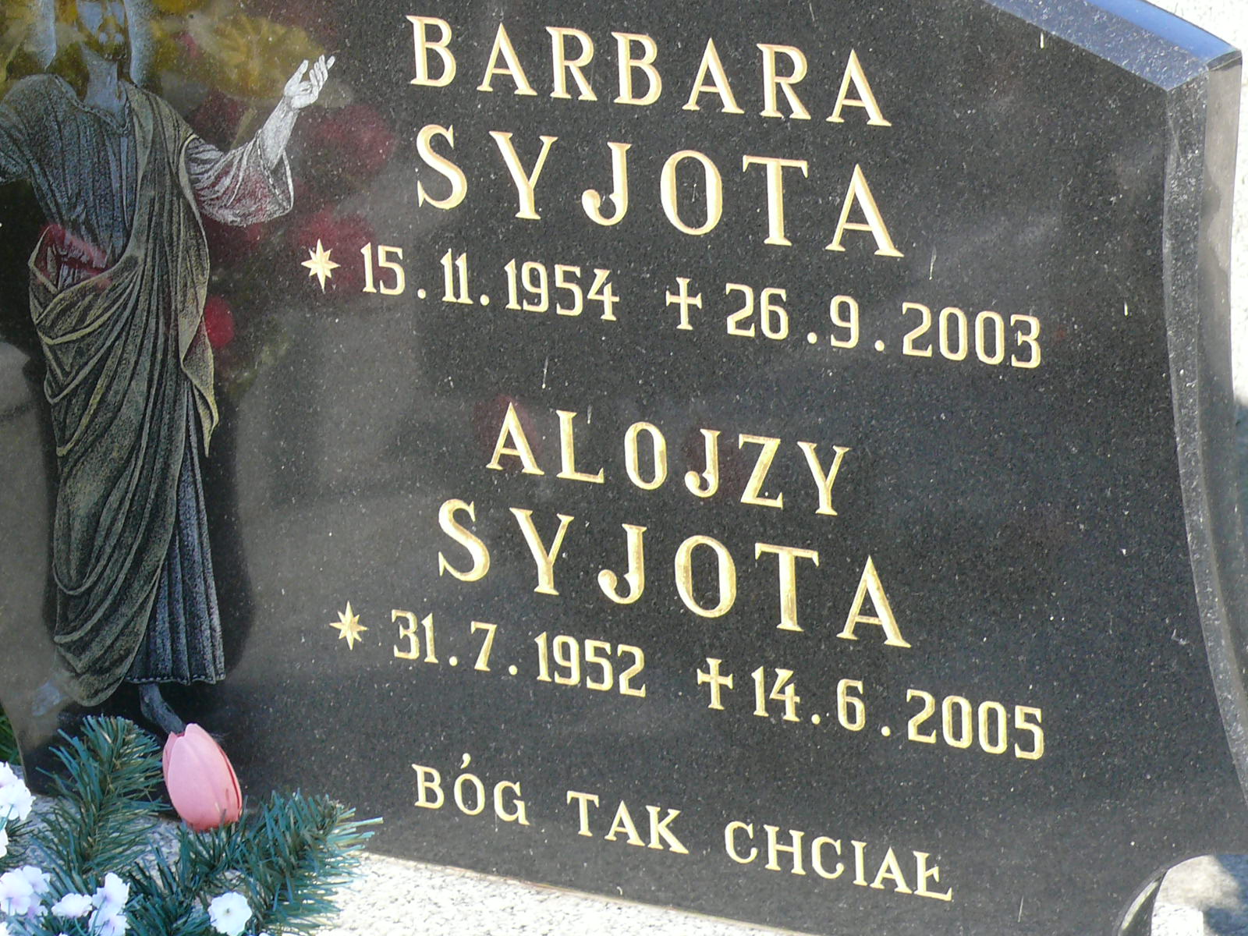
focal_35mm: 134
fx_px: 4831
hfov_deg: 14.7
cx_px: 624
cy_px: 468
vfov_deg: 11.1
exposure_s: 1/200
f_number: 4
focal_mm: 15.8
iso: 100
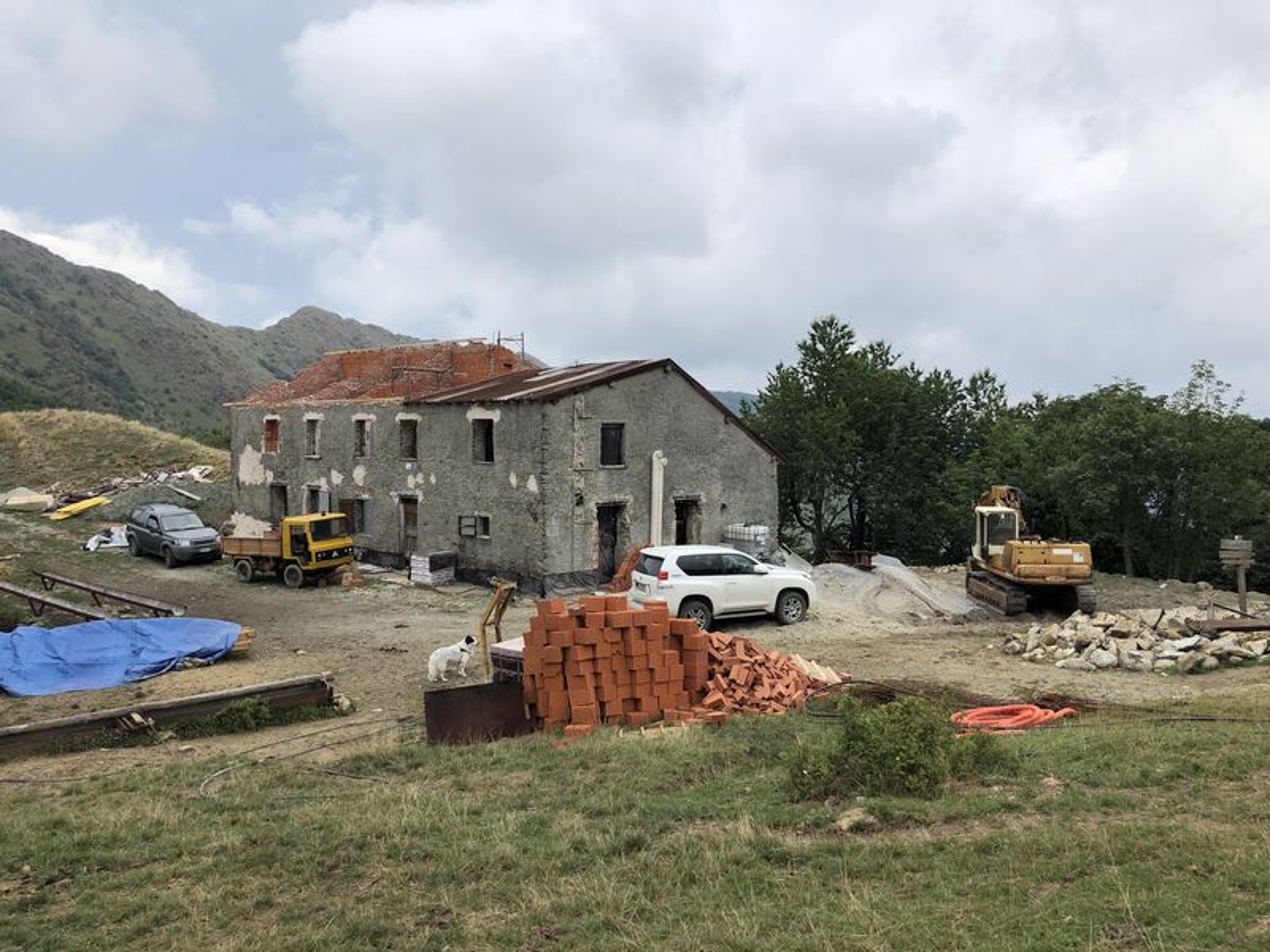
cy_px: 476
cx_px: 635
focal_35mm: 28
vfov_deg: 49.7
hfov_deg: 63.4
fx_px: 1027
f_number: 1.8
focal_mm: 3.99
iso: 20
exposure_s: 1/1715
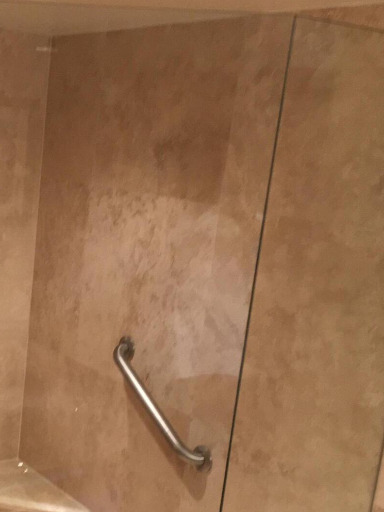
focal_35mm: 55
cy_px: 349
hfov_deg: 25.7
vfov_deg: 34.6
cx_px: 33
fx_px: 814
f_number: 2.2
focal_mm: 4.15
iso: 100
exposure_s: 1/30
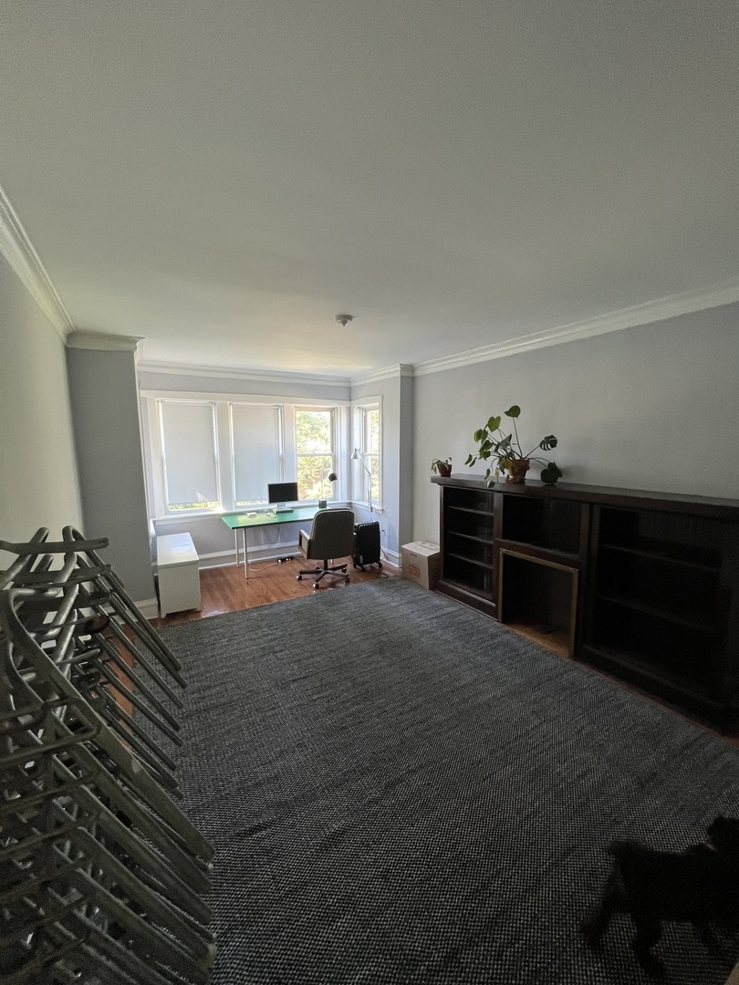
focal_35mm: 13
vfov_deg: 106.2
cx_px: 370
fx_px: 370
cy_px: 492
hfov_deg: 89.9
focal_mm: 1.57
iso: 250
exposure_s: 1/90
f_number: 1.8
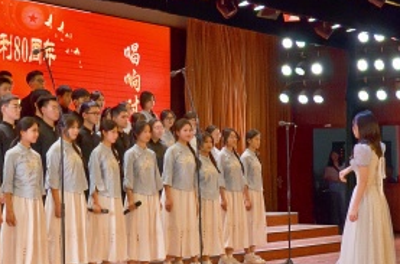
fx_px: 1008
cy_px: 115
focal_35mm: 91
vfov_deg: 14.9
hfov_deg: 22.3
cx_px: 107
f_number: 8
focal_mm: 28
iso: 1000
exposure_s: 1/250
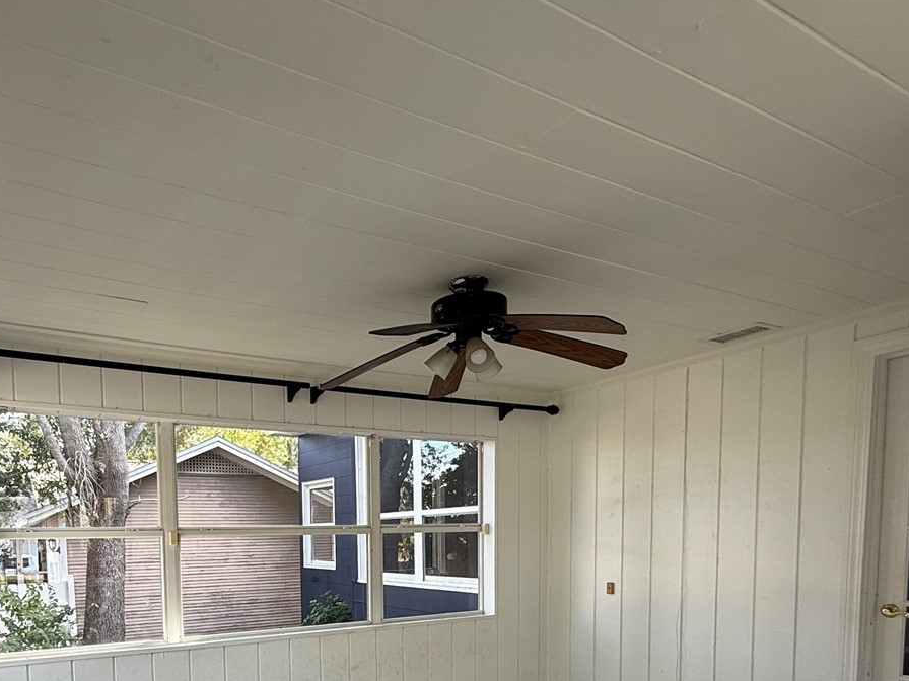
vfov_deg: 50.0
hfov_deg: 67.7
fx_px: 656
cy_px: 586
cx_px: 310
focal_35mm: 25
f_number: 2.2
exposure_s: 1/99
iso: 50
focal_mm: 2.22
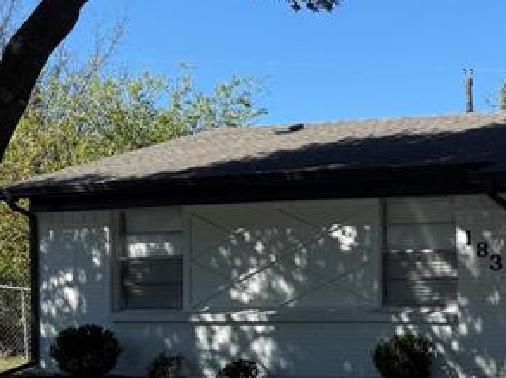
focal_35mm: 84
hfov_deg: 21.0
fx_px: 1226
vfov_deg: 17.3
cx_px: 668
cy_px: 323
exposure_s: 1/4167
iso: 80
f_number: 1.78
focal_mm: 6.76
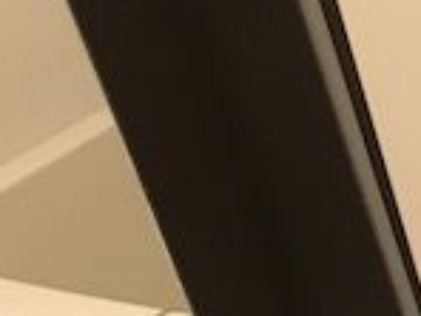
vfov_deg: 11.5
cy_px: 527
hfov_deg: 14.1
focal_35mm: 121
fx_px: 1472
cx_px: 802
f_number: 1.8
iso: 50
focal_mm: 3.99
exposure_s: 1/17
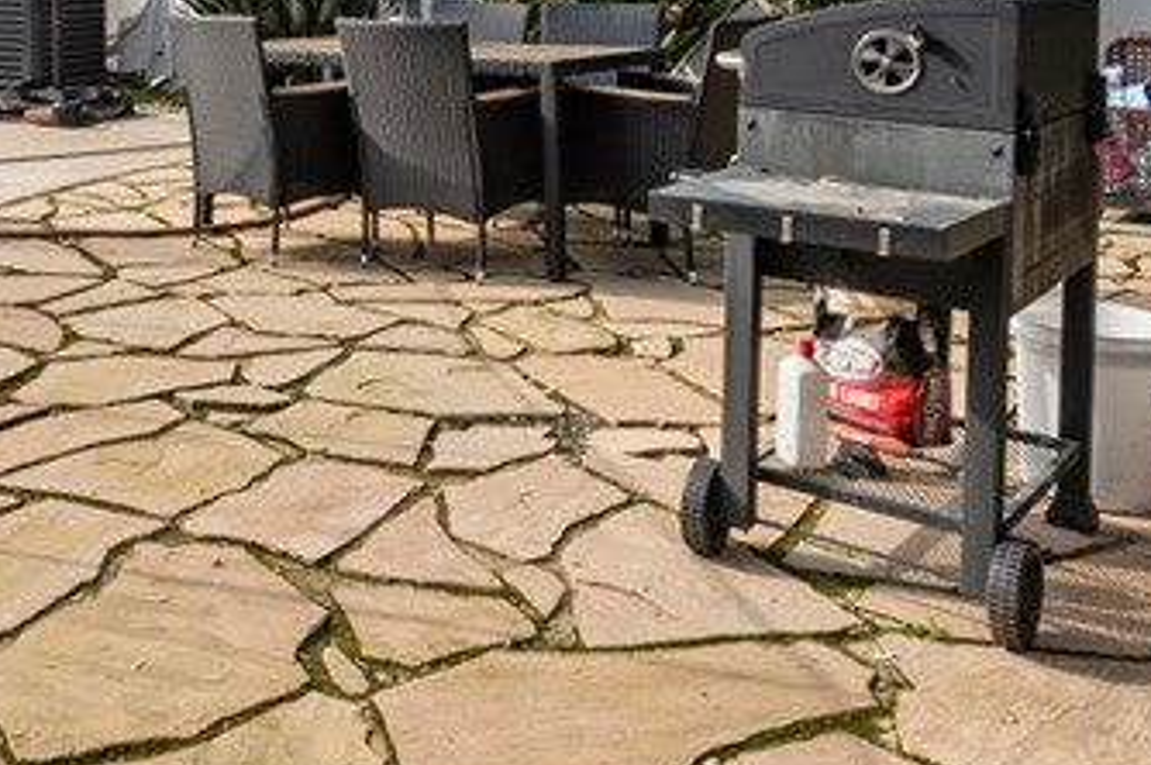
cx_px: 100
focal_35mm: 46
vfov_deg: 26.5
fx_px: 1469
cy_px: -112
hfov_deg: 39.5
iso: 250
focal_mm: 15
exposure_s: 1/200
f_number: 9
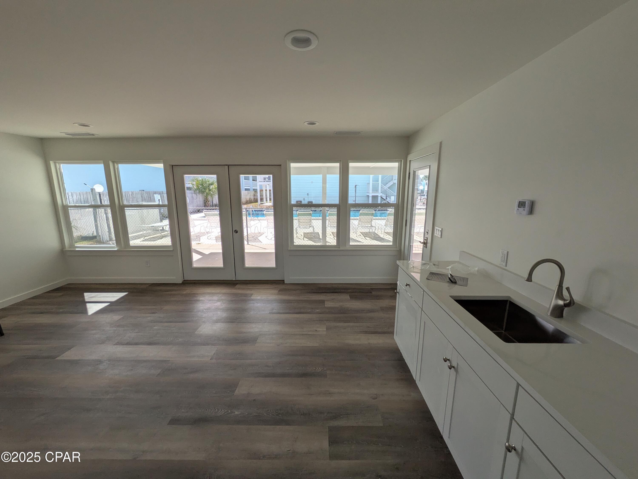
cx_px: 319
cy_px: 240
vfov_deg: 85.7
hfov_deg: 102.0
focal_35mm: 14
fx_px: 258
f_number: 2.2
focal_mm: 1.83
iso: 45
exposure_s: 1/687
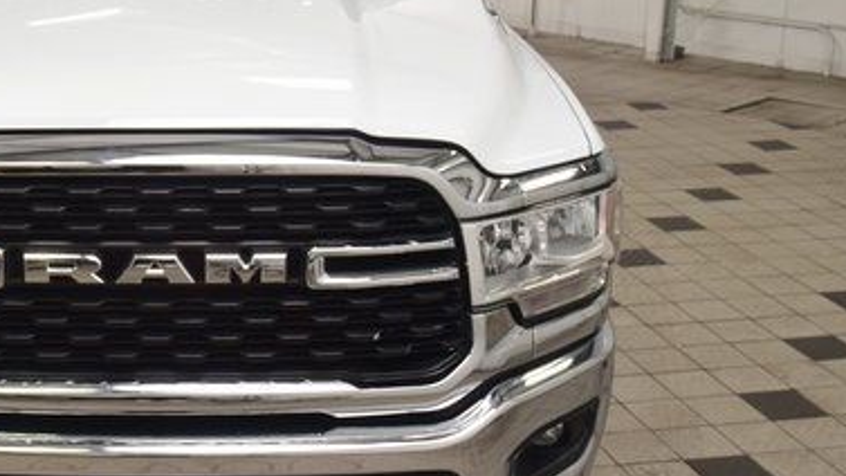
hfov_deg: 31.8
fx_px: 1436
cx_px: 150
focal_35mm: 64
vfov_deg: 18.8
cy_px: 208
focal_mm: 24
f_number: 8
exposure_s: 1/60
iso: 800
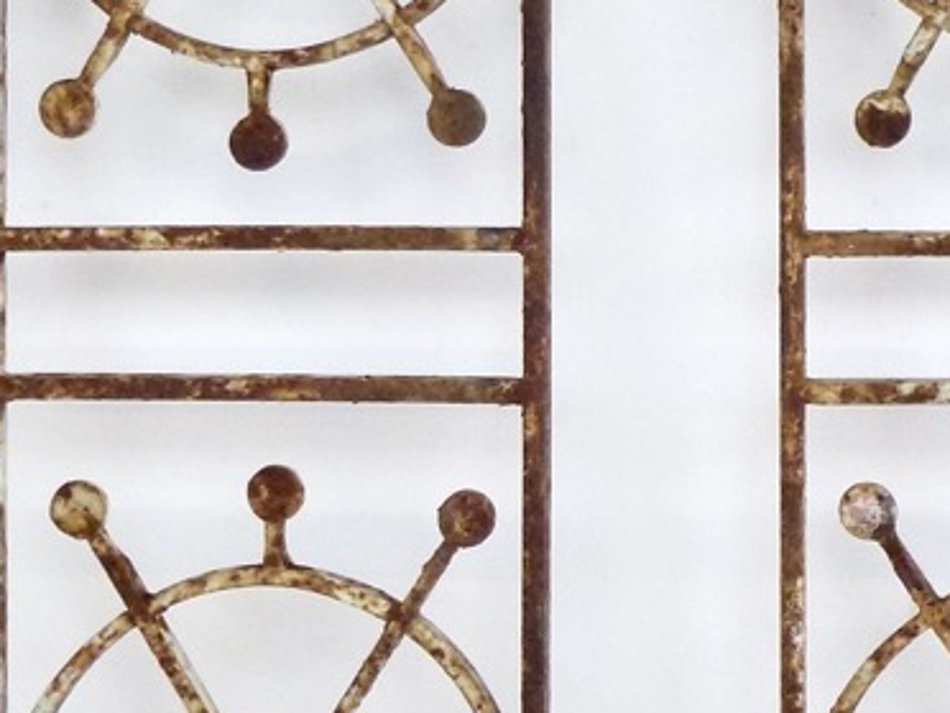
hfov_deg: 12.3
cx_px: 1024
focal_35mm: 158
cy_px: 263
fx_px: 4336
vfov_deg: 9.4
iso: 320
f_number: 4.1
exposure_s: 1/60
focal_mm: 8.7
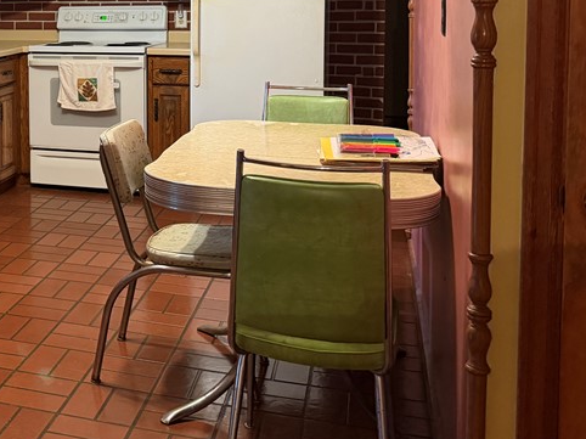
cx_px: 22
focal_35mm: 51
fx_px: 863
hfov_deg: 34.6
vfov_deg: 27.5
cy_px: 47
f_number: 1.78
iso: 640
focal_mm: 6.76
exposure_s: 1/60
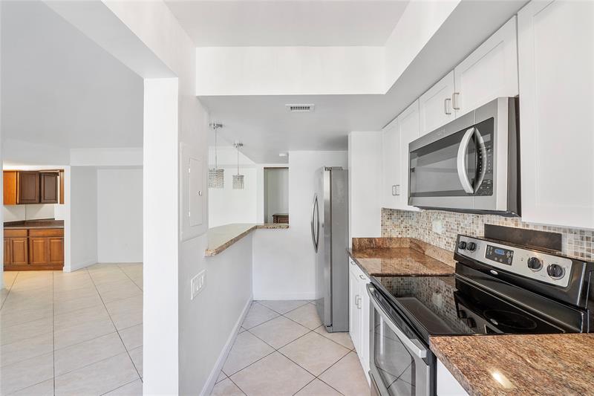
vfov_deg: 77.3
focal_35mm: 15
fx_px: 247
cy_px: 198
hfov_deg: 100.4
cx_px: 297
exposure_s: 1/3
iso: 160
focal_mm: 10
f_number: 11
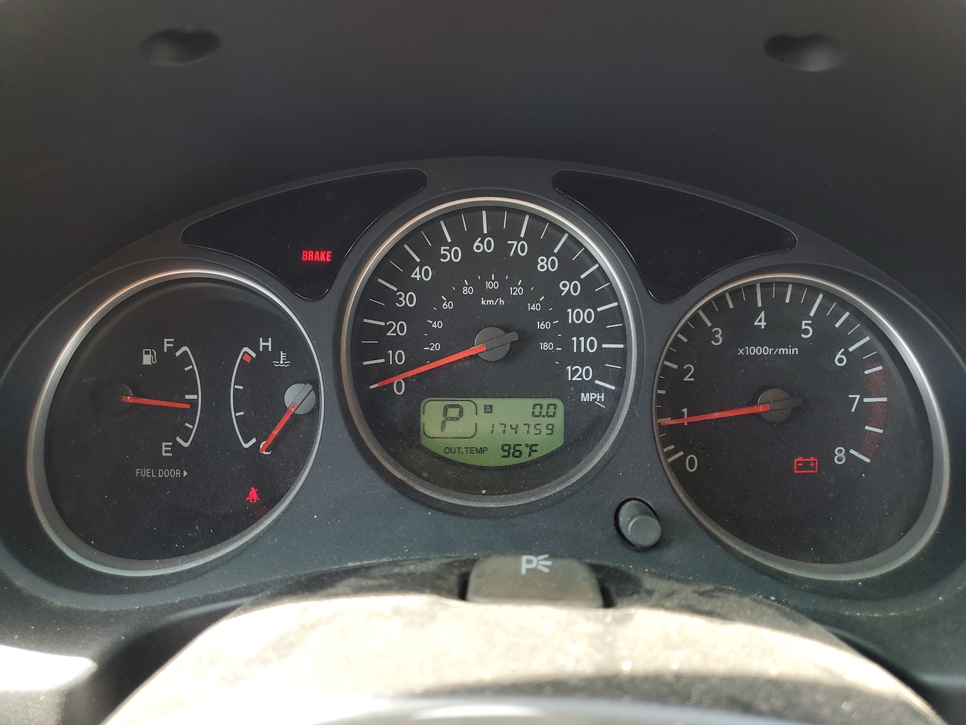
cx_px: 483
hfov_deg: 67.3
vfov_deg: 53.1
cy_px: 362
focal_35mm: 26
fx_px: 726
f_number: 1.5
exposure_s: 1/60.2
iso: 50
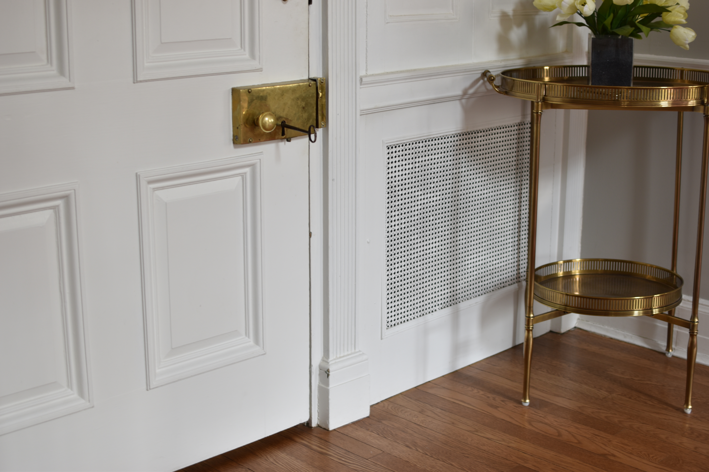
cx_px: 354
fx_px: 1034
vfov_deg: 25.8
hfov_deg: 37.9
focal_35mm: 52
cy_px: 236
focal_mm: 35
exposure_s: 1/8
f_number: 2.5
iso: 100
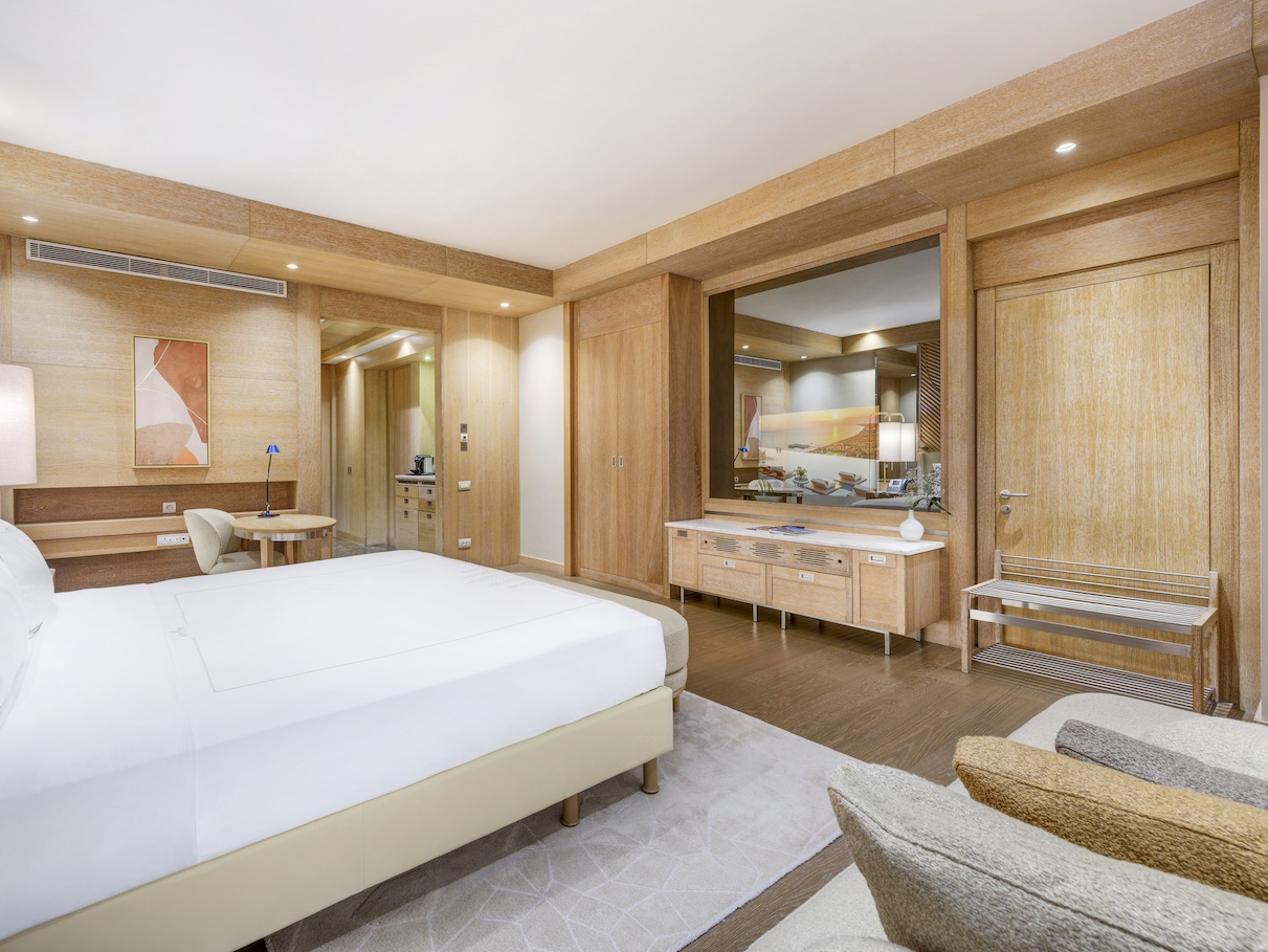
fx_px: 586
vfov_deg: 78.1
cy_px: 451
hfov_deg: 94.0
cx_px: 556
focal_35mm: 16
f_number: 11
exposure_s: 1.3
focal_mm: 14
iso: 100
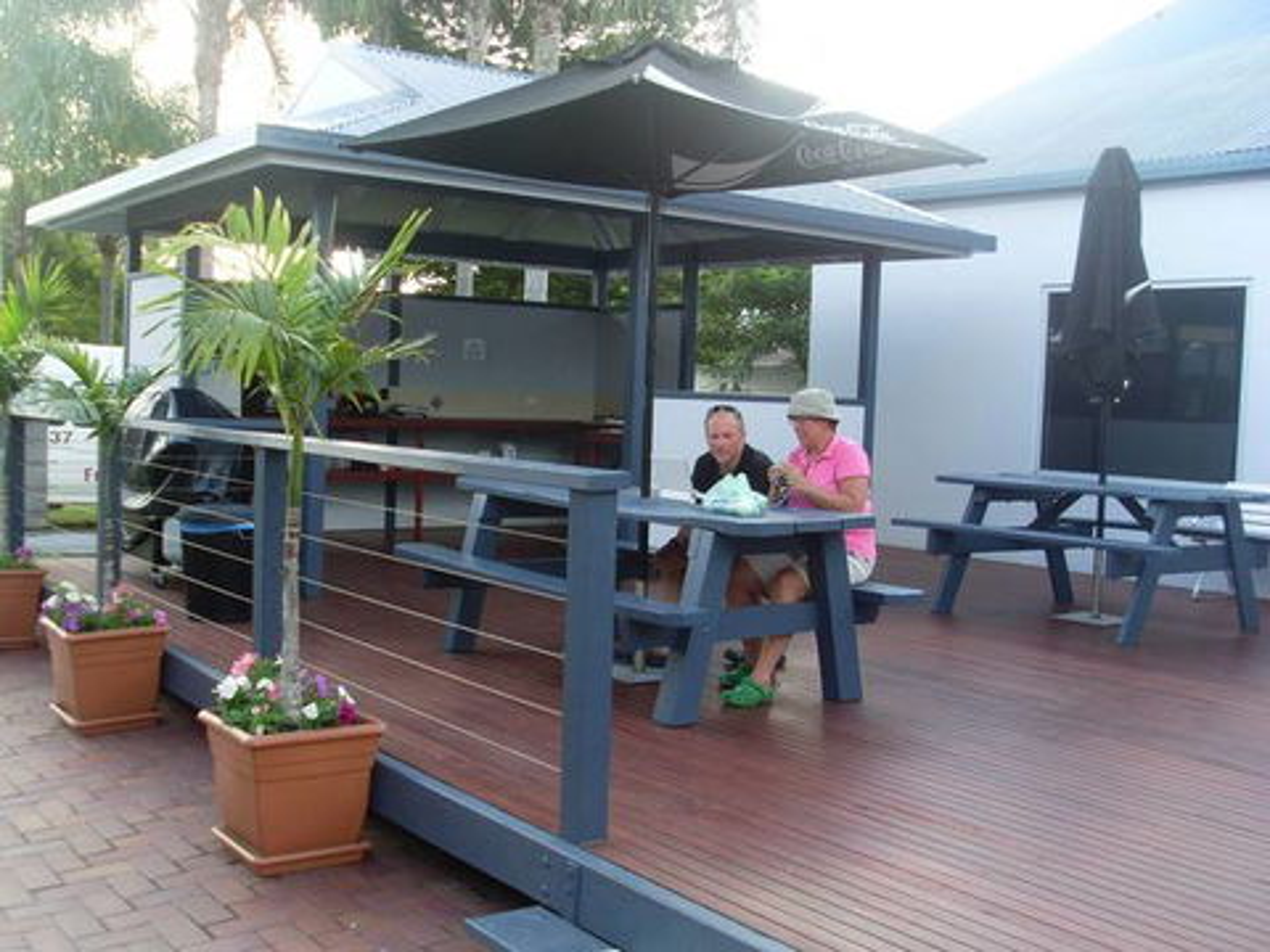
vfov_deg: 37.7
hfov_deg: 49.0
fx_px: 1394
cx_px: 635
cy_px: 476
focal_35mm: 38
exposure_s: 1/125
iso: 80
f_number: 3
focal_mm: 6.3
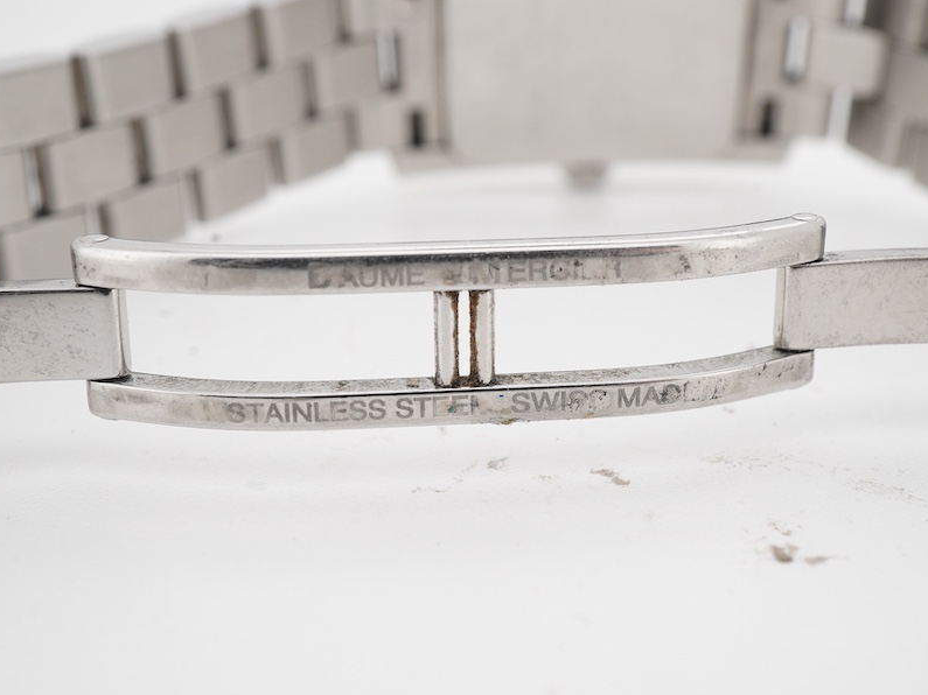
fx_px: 1313
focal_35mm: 49
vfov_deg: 29.7
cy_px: 349
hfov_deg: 38.9
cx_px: 475
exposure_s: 1/160
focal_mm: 30
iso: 320
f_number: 22
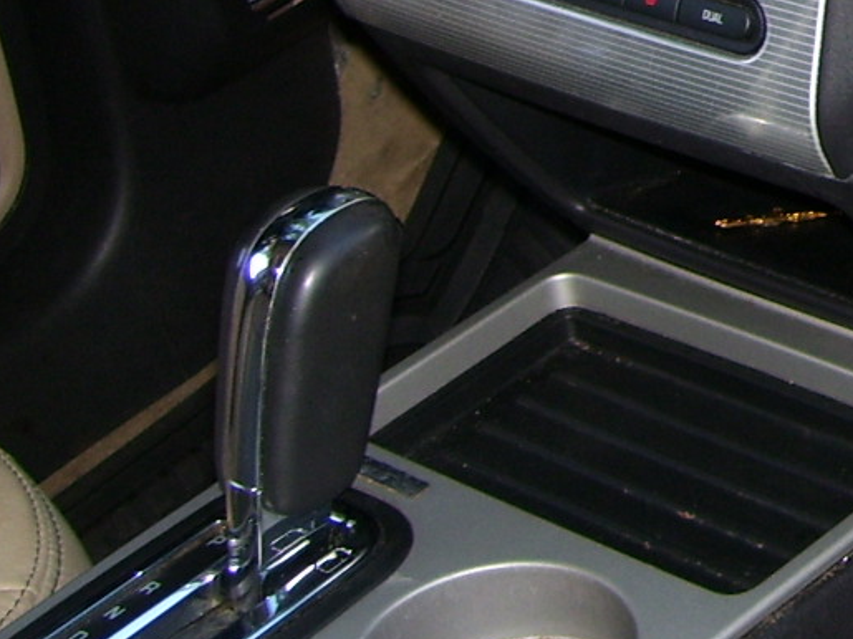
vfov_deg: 12.0
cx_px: 1277
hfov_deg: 15.3
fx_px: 2932
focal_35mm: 119
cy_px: -245
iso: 80
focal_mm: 6
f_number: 2.7
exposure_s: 1/60
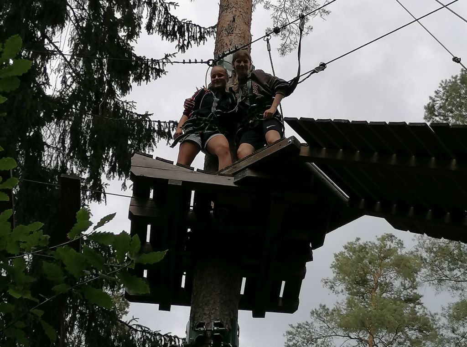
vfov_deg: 23.5
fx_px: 834
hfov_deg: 31.3
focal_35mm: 62
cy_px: 174
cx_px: 234
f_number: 1.8
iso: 50
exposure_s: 1/501
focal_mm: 4.75
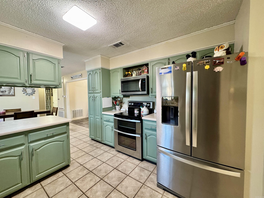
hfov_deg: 102.1
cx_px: 132
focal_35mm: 14
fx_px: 107
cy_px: 99
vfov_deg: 85.7
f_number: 2.2
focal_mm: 2.22
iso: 400
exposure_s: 1/60
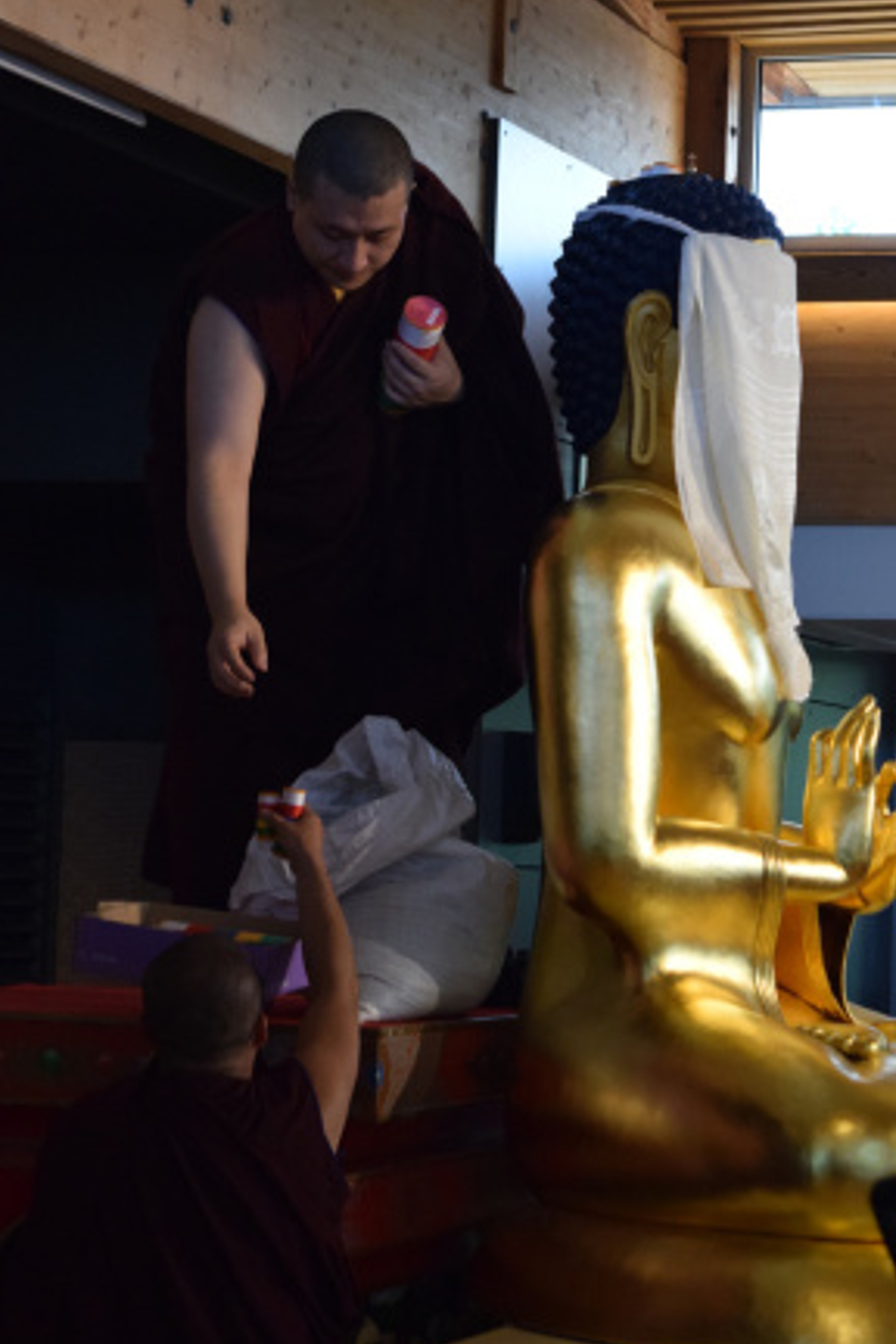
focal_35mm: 115
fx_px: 4282
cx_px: 524
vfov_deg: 17.8
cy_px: 501
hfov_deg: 11.9
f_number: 5.6
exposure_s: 1/320
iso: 1600
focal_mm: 55
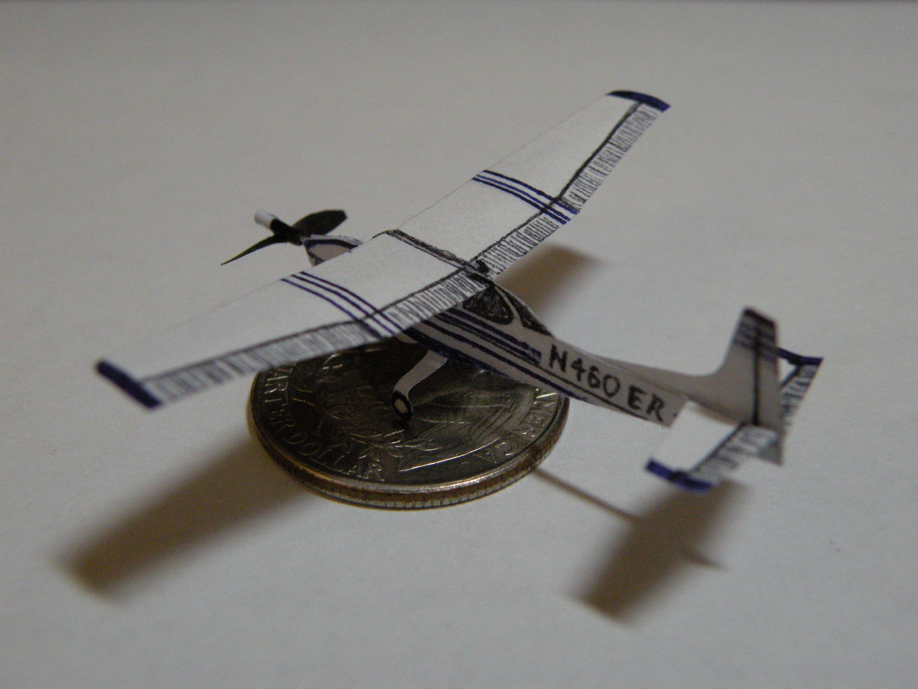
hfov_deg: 44.8
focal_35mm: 42
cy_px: 344
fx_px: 1114
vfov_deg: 34.3
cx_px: 459
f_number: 3.2
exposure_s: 1/71.1
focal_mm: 7.4
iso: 382
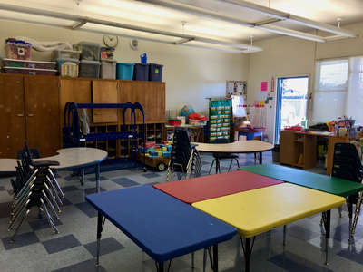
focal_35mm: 29
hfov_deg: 61.7
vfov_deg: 48.2
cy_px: 136
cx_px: 182
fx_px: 304
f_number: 2.2
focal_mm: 4.15
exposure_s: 1/60
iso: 25
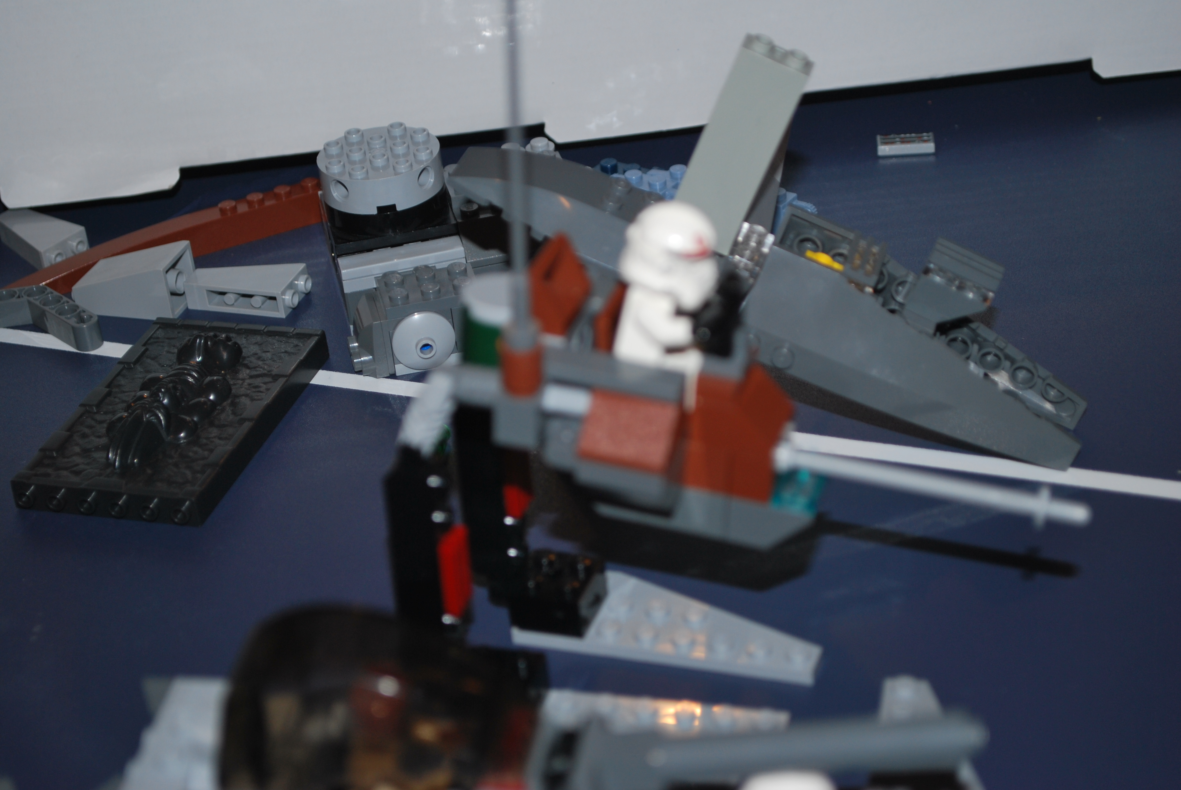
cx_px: 590
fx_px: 2365
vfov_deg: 19.0
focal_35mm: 72
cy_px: 395
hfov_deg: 28.0
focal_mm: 48
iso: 200
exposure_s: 1/60
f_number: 5.6
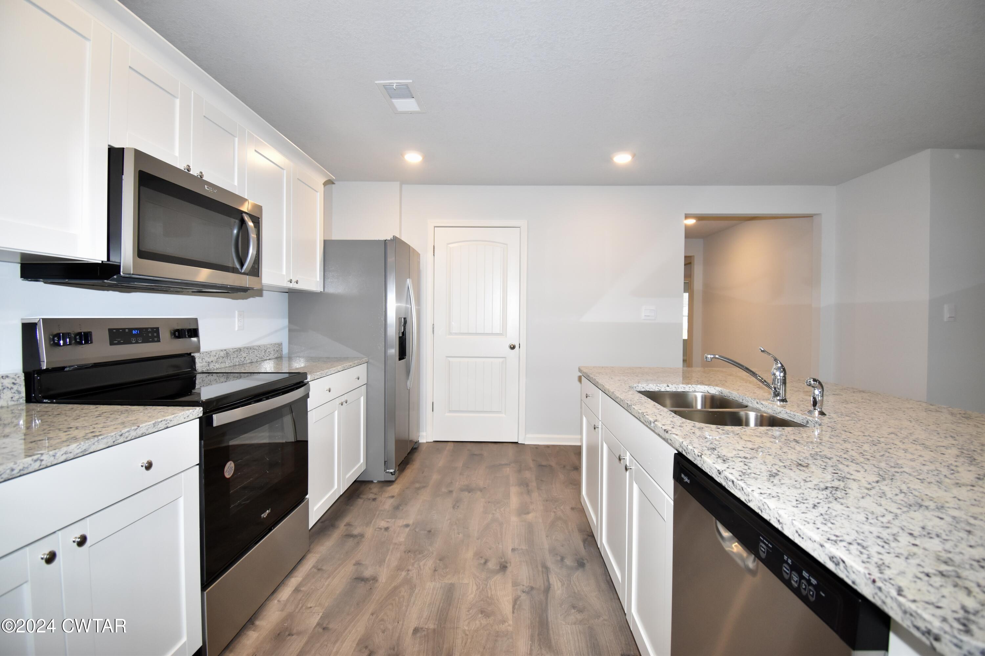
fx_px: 410
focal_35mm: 15
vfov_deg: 77.3
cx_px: 492
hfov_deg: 100.4
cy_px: 328
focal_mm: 10
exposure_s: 1/60
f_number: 4.5
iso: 900
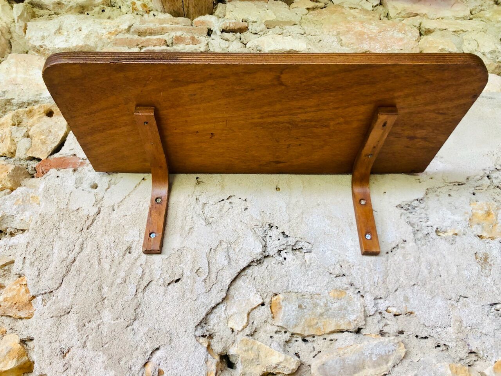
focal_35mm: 28
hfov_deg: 63.4
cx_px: 250
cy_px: 188
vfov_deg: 49.7
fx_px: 405
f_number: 1.8
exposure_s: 1/30
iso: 40
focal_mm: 3.99
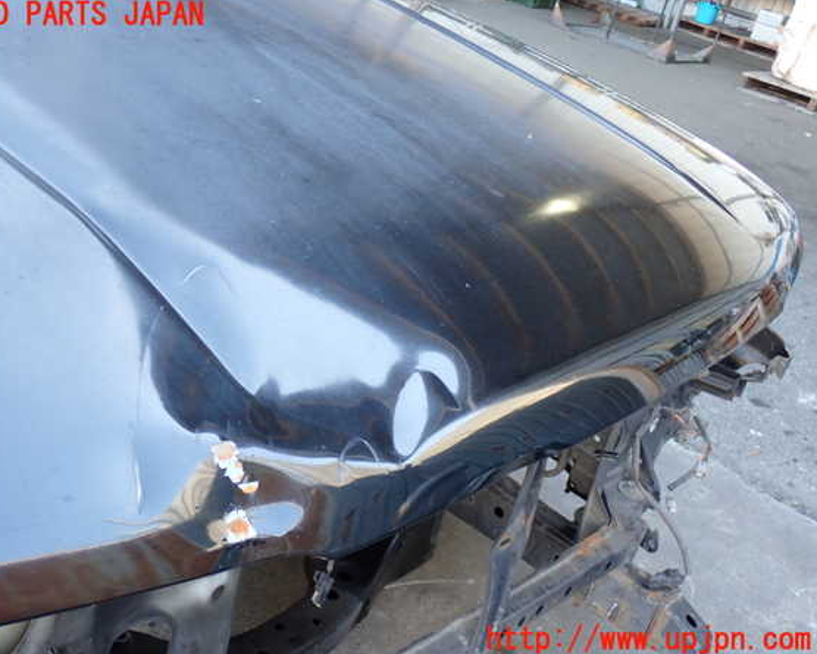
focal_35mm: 40
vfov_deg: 37.3
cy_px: 328
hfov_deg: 45.8
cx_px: 378
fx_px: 967
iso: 200
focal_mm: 6.83
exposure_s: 1/40
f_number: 2.7
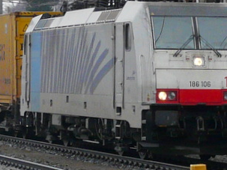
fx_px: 1318
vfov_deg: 7.4
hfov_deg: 9.8
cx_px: 43
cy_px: 14
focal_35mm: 201
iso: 100
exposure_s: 1/160
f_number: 4.5
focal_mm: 10
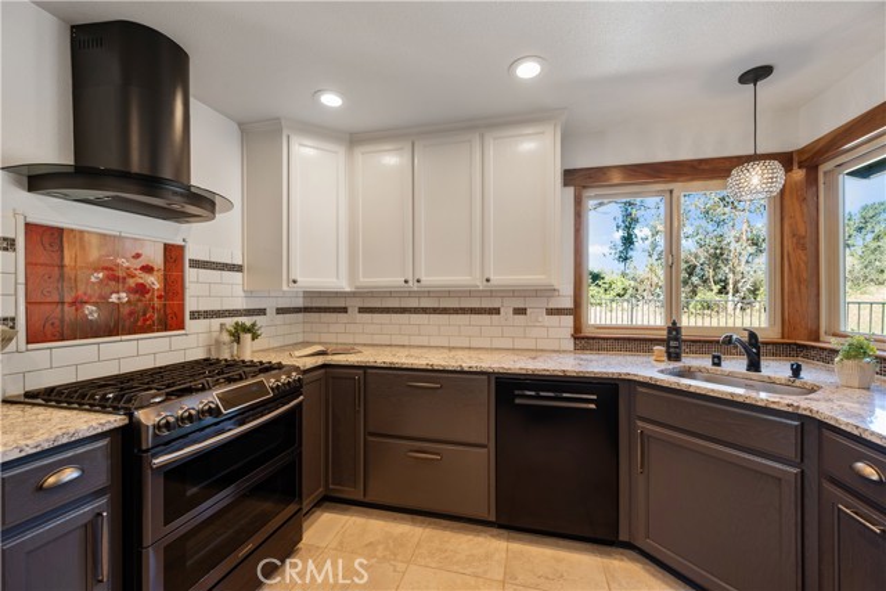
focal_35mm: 14
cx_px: 443
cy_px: 296
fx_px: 345
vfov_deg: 81.2
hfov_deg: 104.2
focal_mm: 14
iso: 100
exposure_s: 1/5
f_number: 8
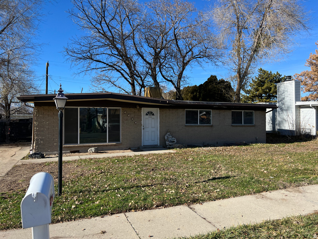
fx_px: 239
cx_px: 159
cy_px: 120
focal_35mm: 26
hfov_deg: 67.3
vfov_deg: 53.1
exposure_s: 1/2695
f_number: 1.5
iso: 50
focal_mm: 5.7
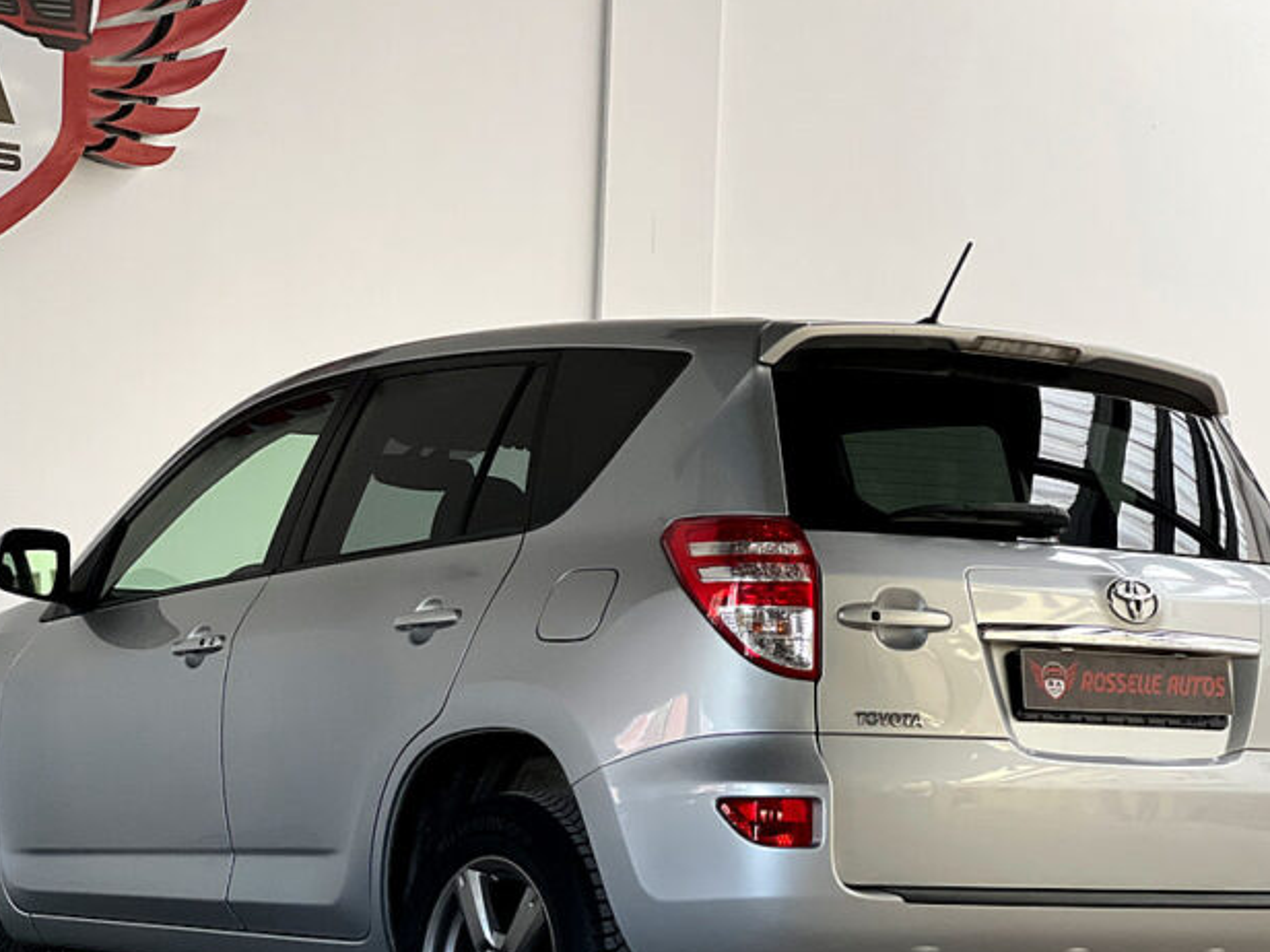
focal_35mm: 100
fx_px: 3669
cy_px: 591
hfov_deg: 19.6
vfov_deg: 14.8
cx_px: 631
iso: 200
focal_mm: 9
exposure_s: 1/121
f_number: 2.8
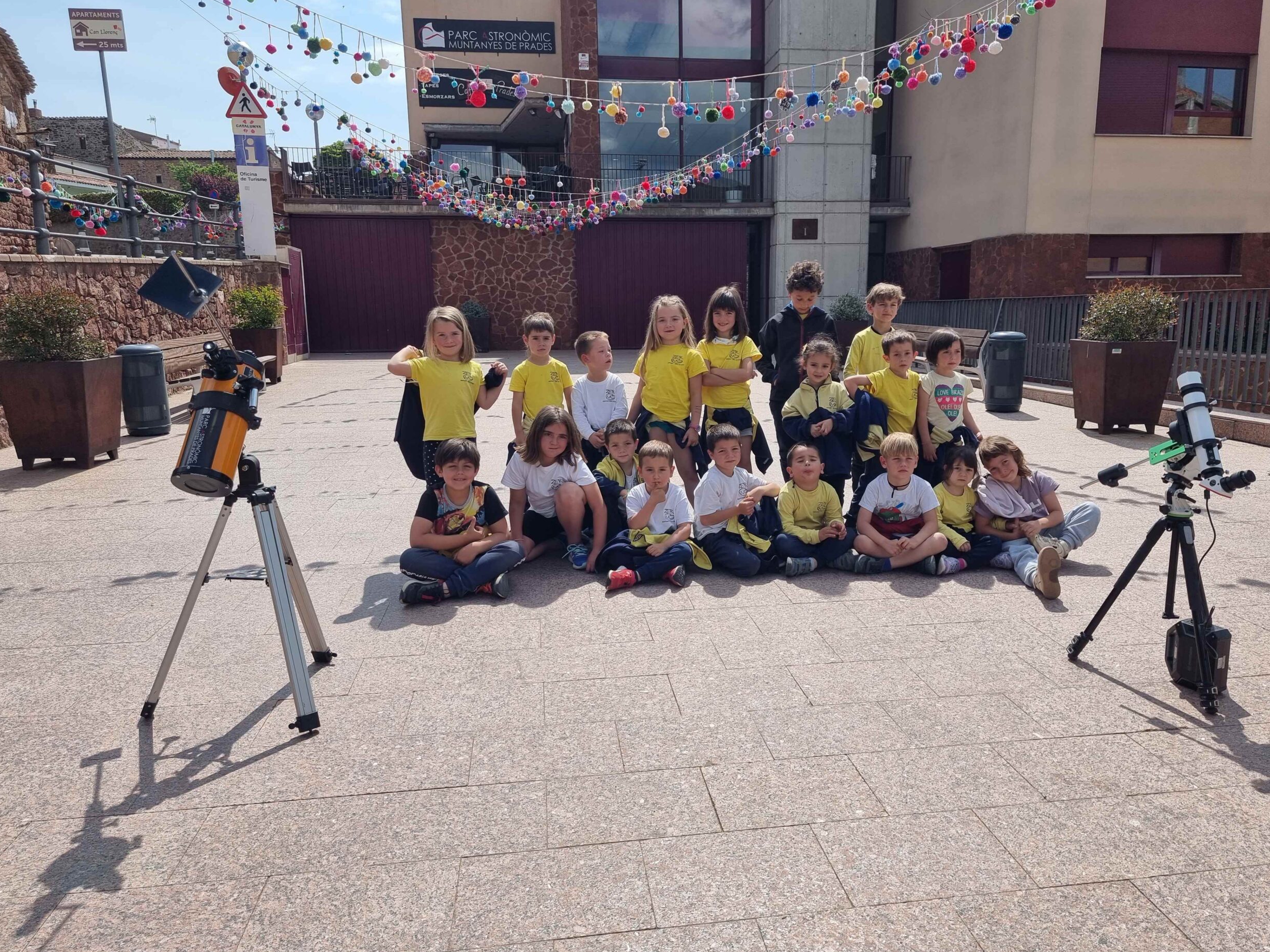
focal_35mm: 25
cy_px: 488
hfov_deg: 69.4
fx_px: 917
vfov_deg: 54.9
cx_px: 659
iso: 50
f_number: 1.8
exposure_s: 1/1228
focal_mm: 6.7
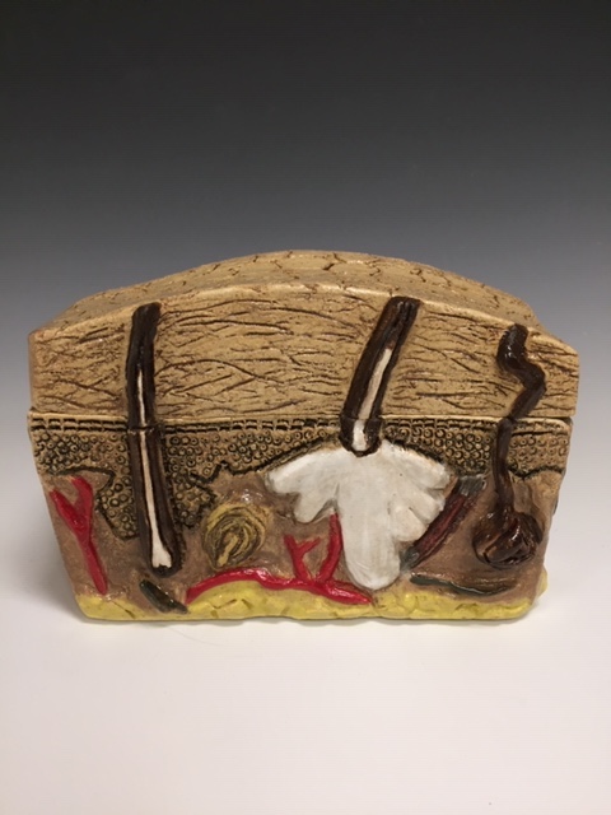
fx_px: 682
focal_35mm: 29
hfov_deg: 48.2
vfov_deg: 61.7
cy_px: 408
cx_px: 306
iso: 80
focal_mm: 4.15
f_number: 2.2
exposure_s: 1/30
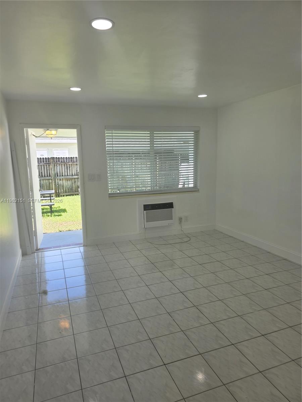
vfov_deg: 73.9
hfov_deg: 58.9
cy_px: 201
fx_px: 268
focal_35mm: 23
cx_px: 151
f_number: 1.7
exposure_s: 1/120
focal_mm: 6.3
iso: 16
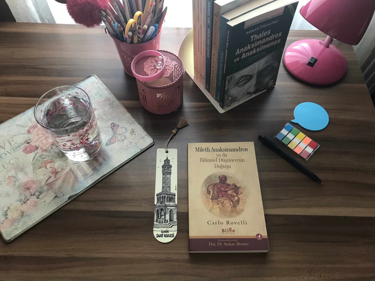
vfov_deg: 49.7
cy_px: 140
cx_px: 188
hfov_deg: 63.4
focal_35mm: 28
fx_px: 303
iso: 64
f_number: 1.8
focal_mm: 3.99
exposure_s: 1/17
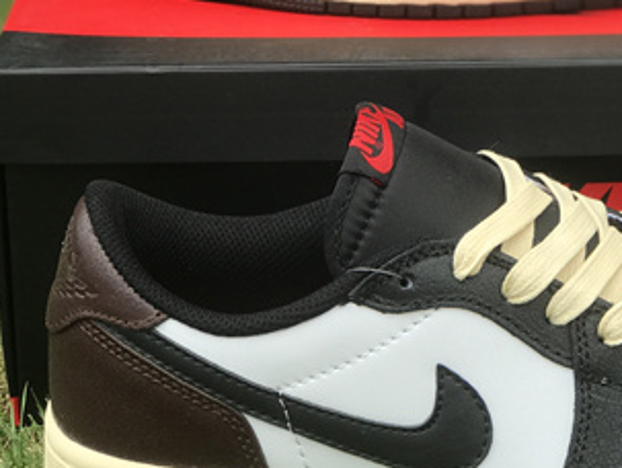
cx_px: 575
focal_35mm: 139
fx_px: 2501
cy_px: 110
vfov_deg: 10.7
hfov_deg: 14.0
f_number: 2.8
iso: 20
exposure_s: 1/209
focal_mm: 6.6
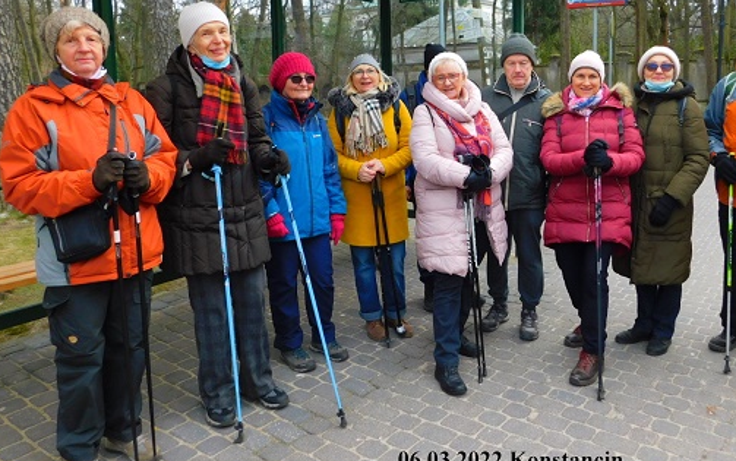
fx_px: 622
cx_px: 426
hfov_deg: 60.9
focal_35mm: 31
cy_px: 152
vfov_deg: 40.1
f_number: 3
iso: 125
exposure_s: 1/160
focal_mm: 4
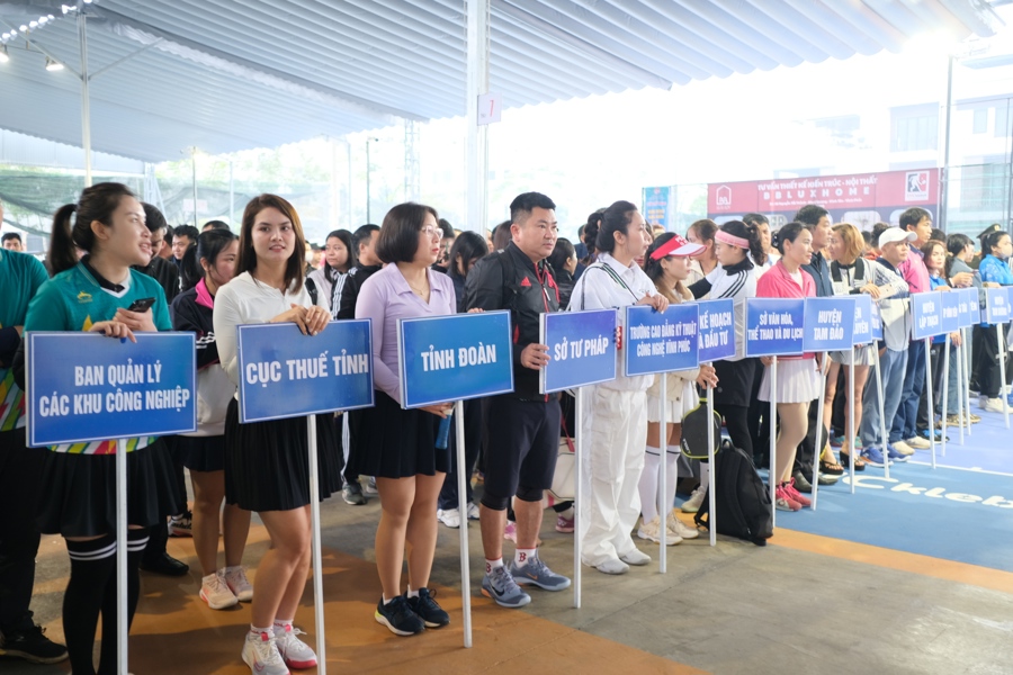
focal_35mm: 35
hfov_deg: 54.4
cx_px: 506
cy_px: 338
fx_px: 985
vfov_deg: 37.9
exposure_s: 1/30
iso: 400
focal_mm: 23
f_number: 2
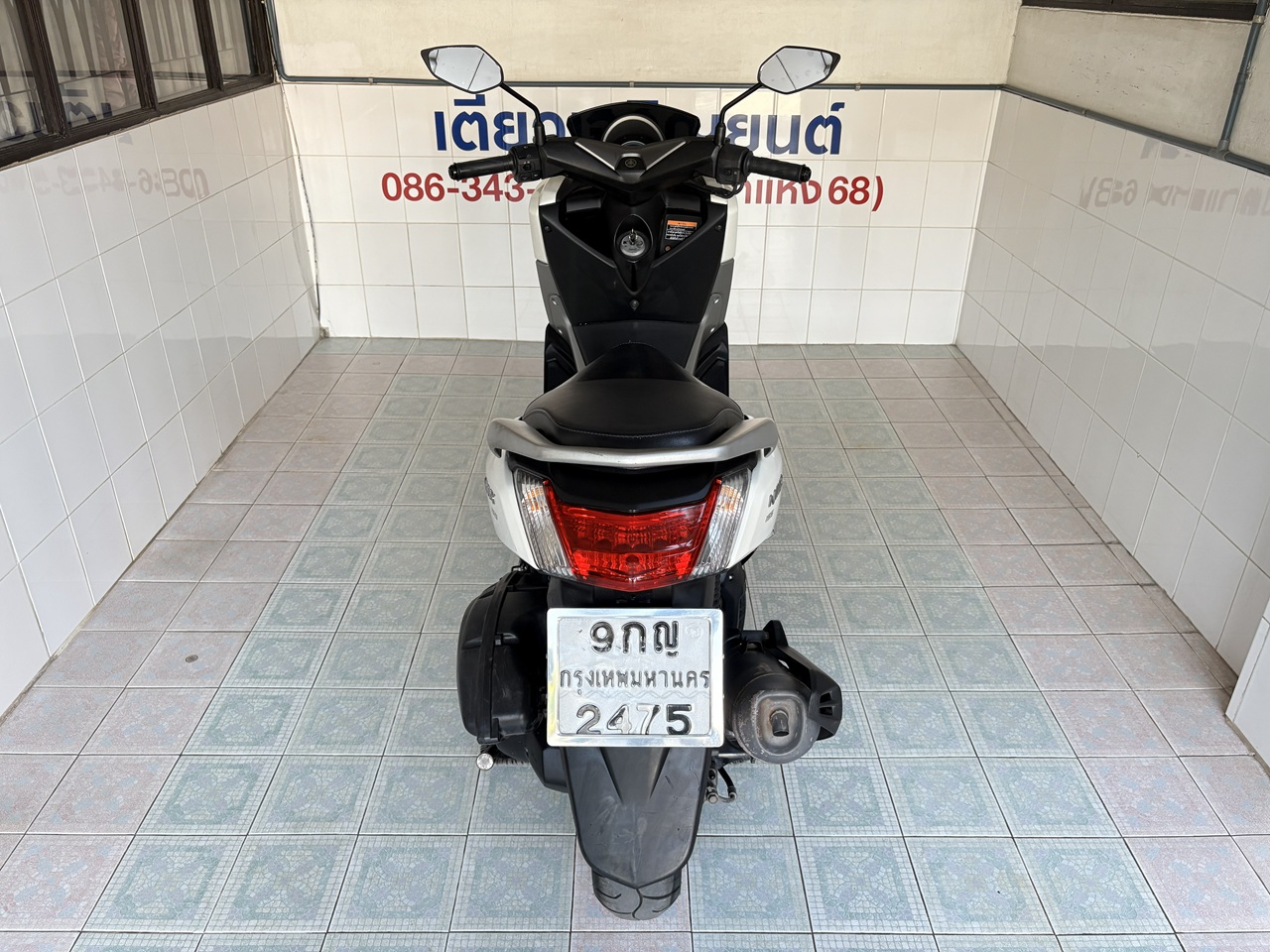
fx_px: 954
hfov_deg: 67.3
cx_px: 635
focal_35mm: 26
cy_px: 476
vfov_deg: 53.1
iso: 125
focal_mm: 5.96
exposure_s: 1/93
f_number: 1.6
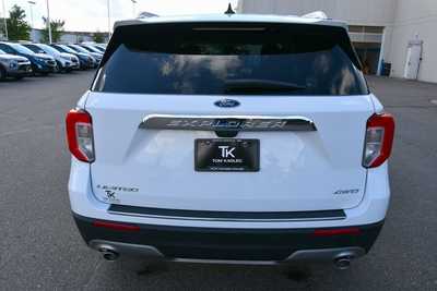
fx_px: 364
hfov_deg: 61.9
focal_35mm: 30
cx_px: 218
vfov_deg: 43.6
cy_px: 146
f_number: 8
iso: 200
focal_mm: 20
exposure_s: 1/250
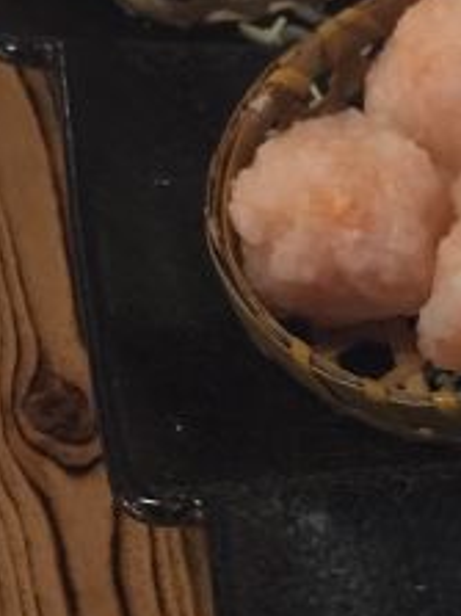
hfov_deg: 15.6
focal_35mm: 91
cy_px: 403
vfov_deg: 21.5
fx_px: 1617
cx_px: 570
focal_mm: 4.15
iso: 125
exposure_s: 1/8
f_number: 2.2
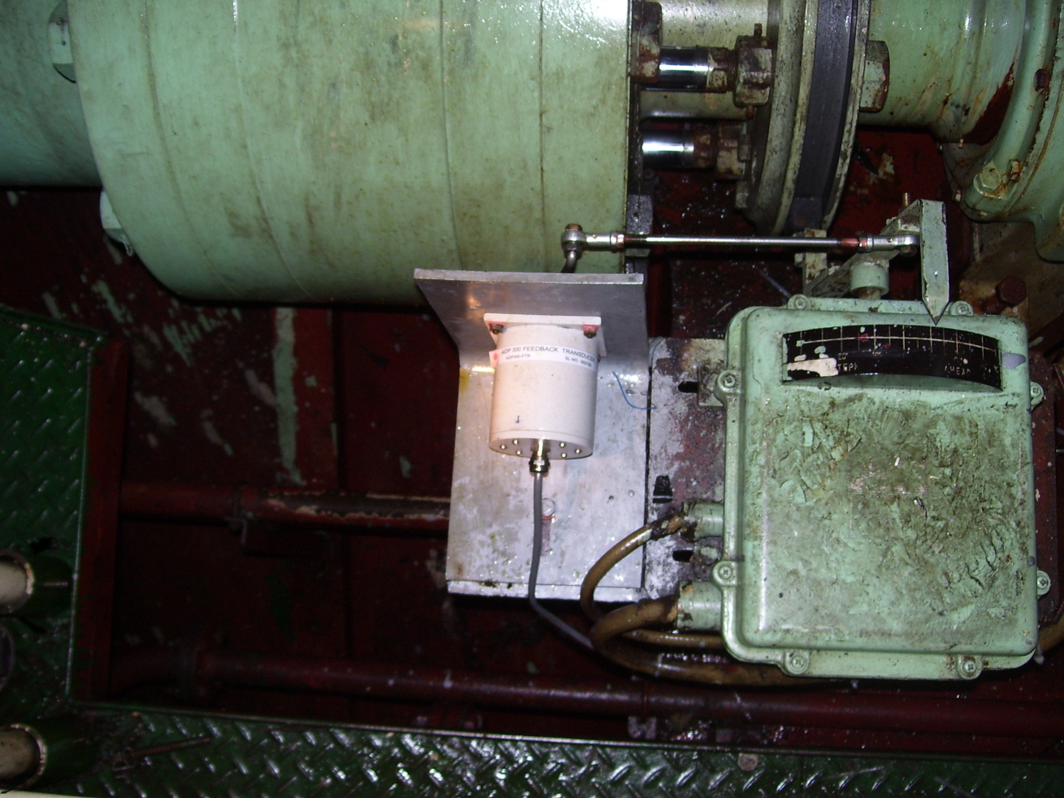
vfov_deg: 39.7
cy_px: 399
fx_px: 1107
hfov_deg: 51.4
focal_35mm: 36
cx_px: 532
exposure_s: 1/60
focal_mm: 6
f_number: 2.7
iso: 80
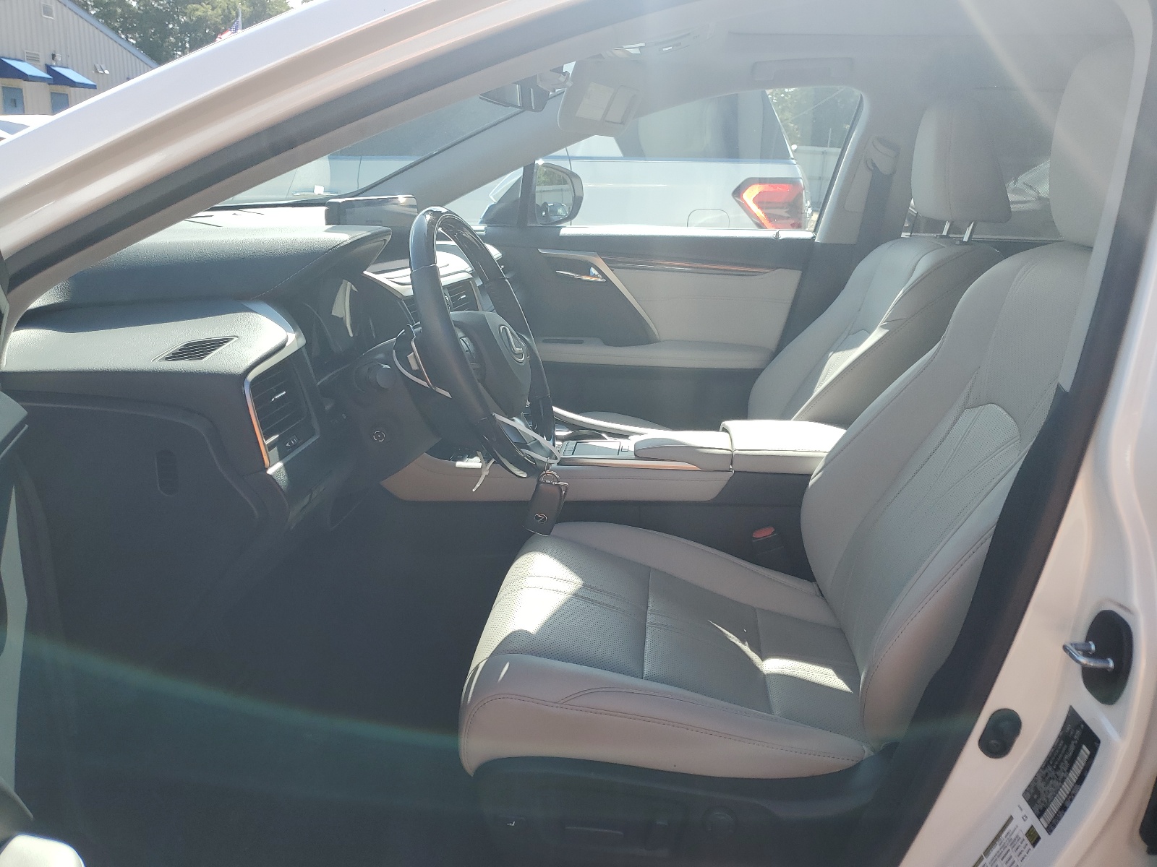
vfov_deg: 53.1
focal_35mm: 26
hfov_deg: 67.3
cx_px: 578
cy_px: 434
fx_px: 869
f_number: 1.5
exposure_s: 1/1250
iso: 50
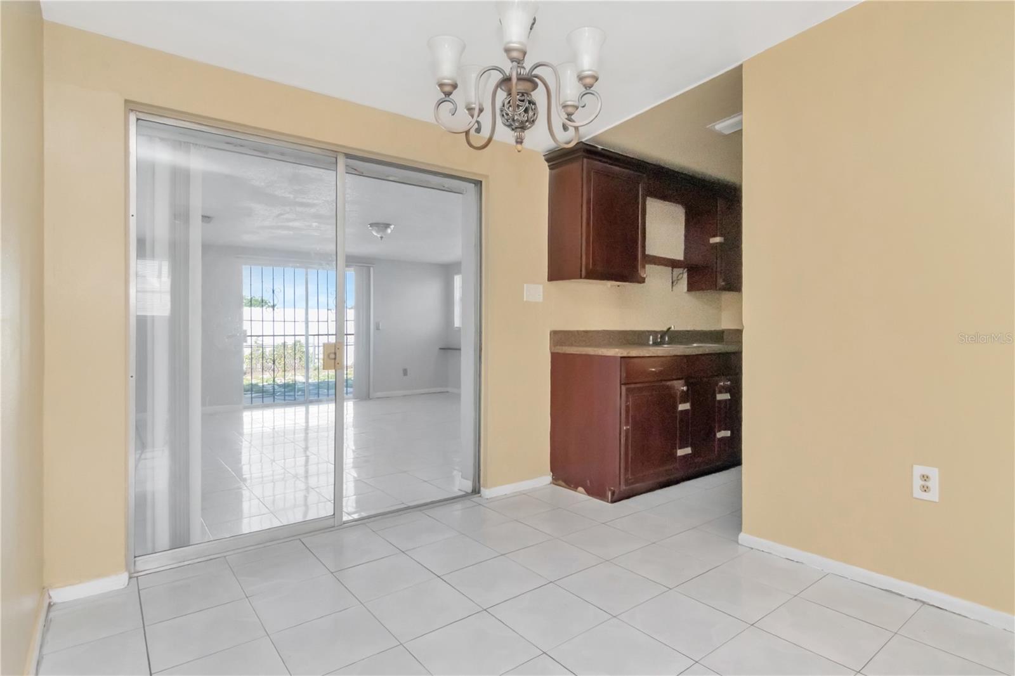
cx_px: 508
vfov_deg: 67.4
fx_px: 507
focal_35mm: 18
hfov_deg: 90.0
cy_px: 338
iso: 1250
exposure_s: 1/250
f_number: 13
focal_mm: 12
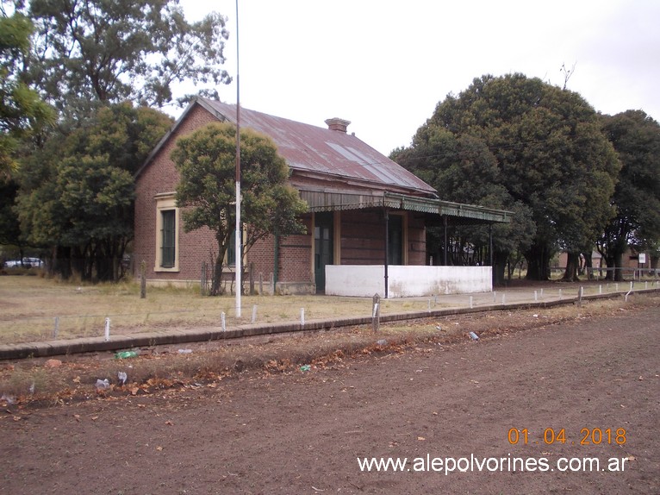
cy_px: 248
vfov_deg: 37.7
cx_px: 330
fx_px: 724
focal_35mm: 38
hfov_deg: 49.0
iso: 80
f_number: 3.1
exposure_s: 1/250
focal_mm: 5.3
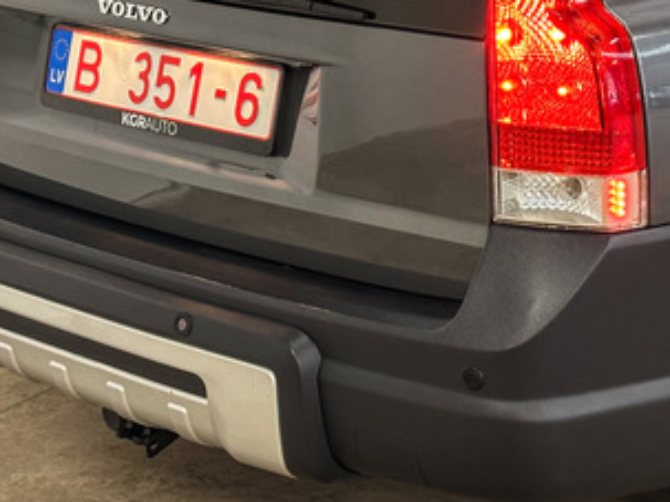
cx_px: 522
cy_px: 71
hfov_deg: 18.9
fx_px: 1993
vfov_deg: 14.2
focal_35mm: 103
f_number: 1.78
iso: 200
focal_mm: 6.86
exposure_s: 1/33
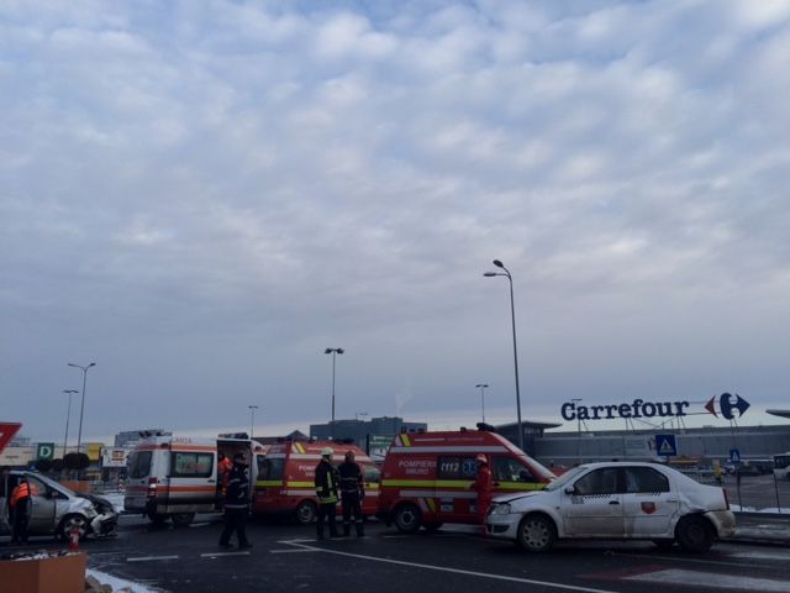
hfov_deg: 61.7
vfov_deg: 48.2
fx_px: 662
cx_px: 395
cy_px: 296
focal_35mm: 29
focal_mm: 4.15
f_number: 2.2
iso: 32
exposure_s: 1/540
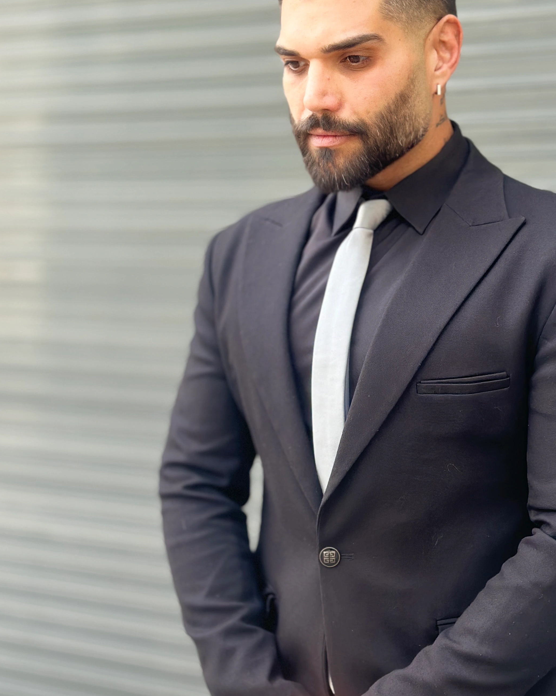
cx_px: 395
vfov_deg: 26.1
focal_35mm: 73
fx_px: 1502
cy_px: 345
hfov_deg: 20.9
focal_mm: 6.86
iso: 80
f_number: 1.78
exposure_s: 1/291
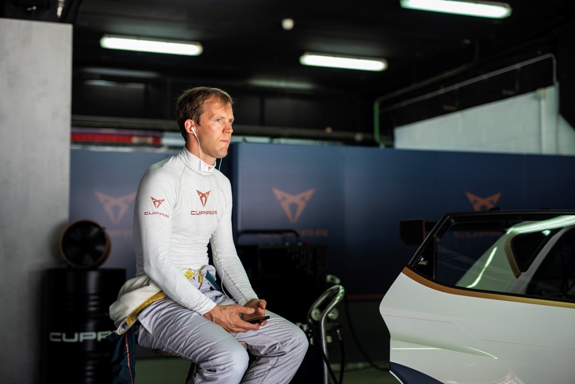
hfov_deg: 39.6
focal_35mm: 50
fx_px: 799
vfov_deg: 27.0
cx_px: 288
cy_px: 192
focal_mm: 50
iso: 640
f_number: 2
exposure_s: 1/320
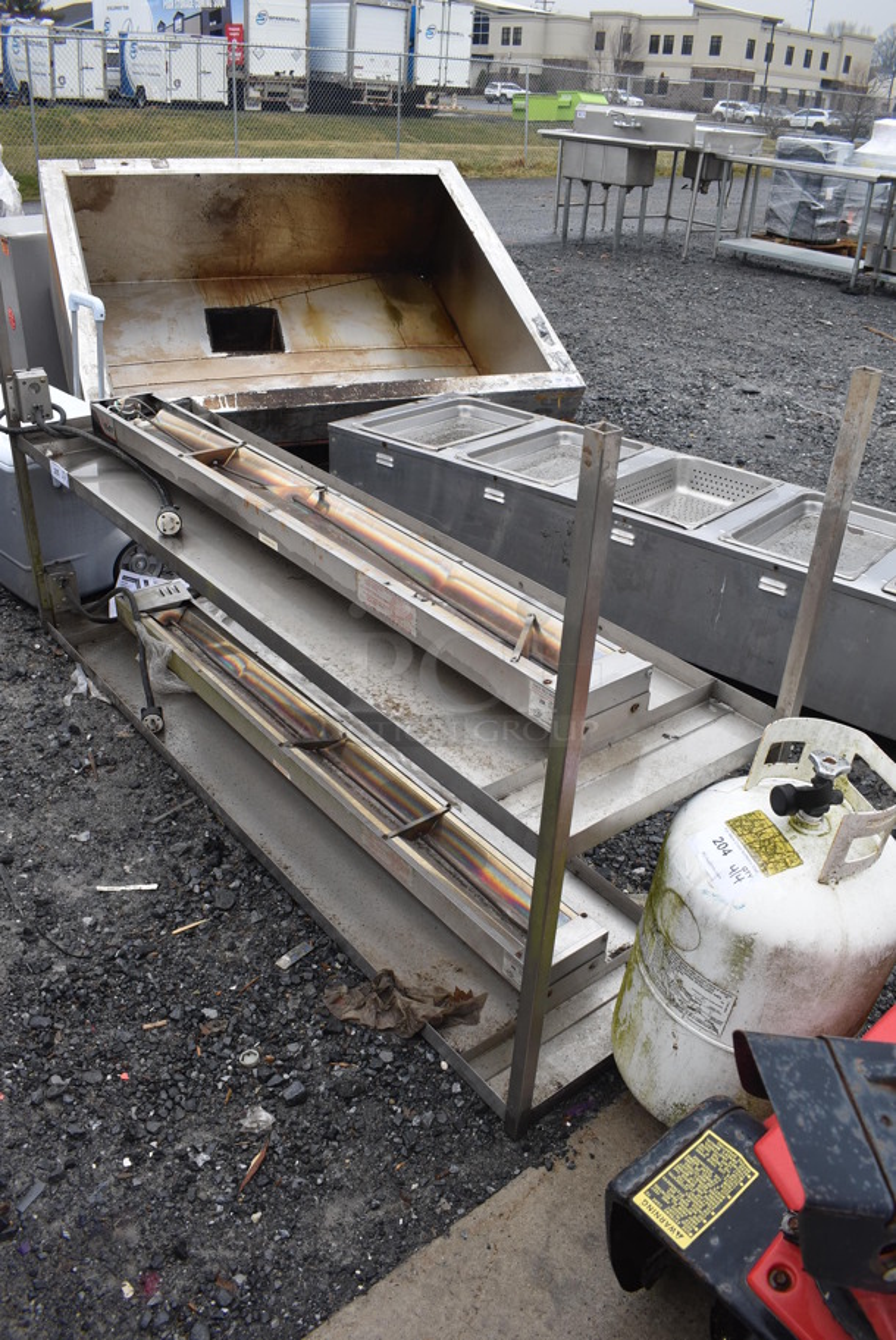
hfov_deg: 48.0
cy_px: 670
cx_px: 448
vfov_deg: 67.3
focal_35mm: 27
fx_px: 1006
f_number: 7.1
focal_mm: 18
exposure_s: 1/250
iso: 200
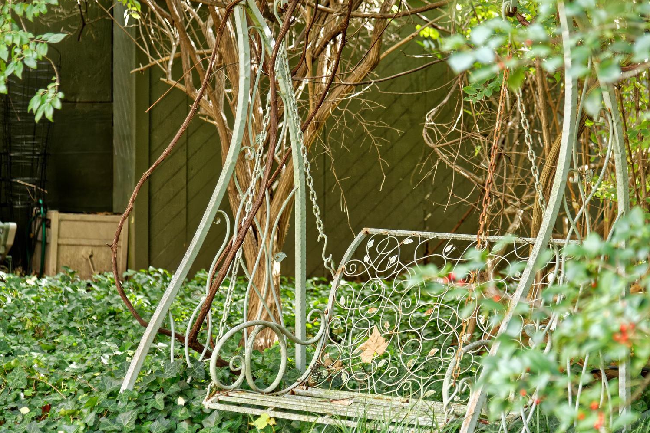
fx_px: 2347
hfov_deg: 15.8
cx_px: 395
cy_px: 243
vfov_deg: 10.5
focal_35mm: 130
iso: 500
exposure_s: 1/100
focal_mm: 95
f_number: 4
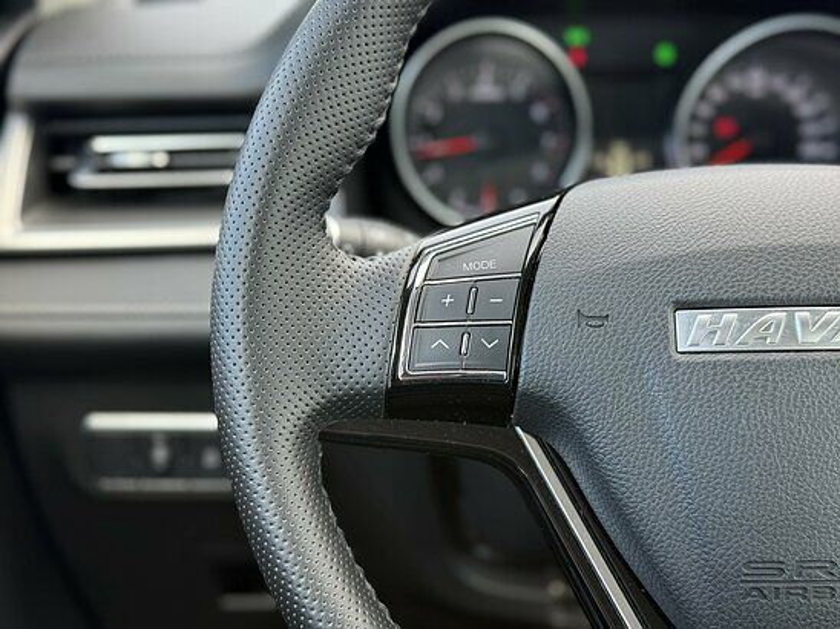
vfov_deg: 30.2
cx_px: 420
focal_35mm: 48
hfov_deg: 39.7
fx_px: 1164
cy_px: 314
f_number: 1.78
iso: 80
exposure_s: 1/121
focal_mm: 6.76
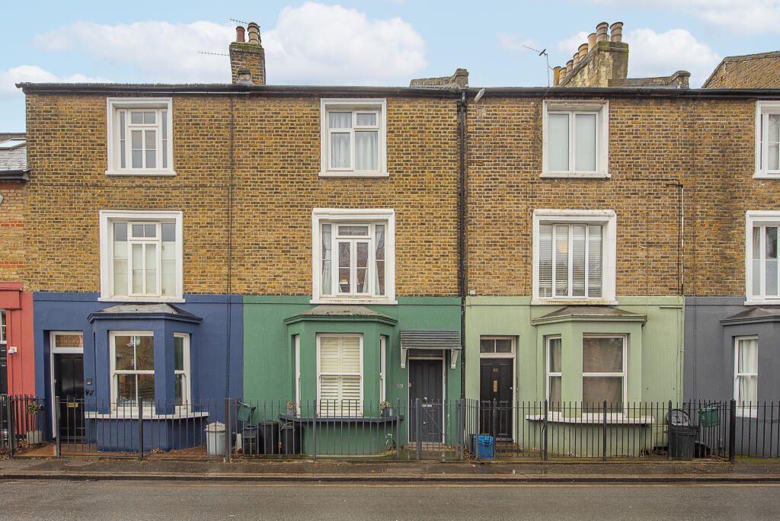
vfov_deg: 67.5
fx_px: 390
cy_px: 260
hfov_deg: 90.0
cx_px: 390
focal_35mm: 18
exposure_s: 1/160
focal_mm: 18
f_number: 5.6
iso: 500
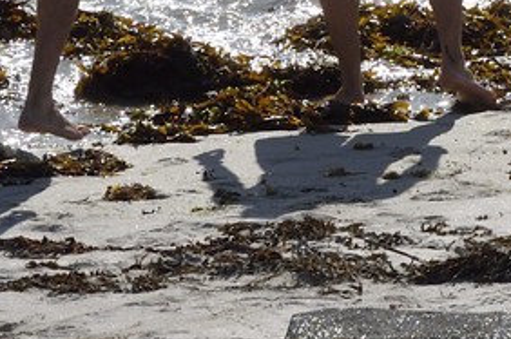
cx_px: 1085
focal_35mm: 352
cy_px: -497
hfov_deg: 5.7
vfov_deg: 3.8
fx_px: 4988
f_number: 14
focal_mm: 62
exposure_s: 1/500
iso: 200
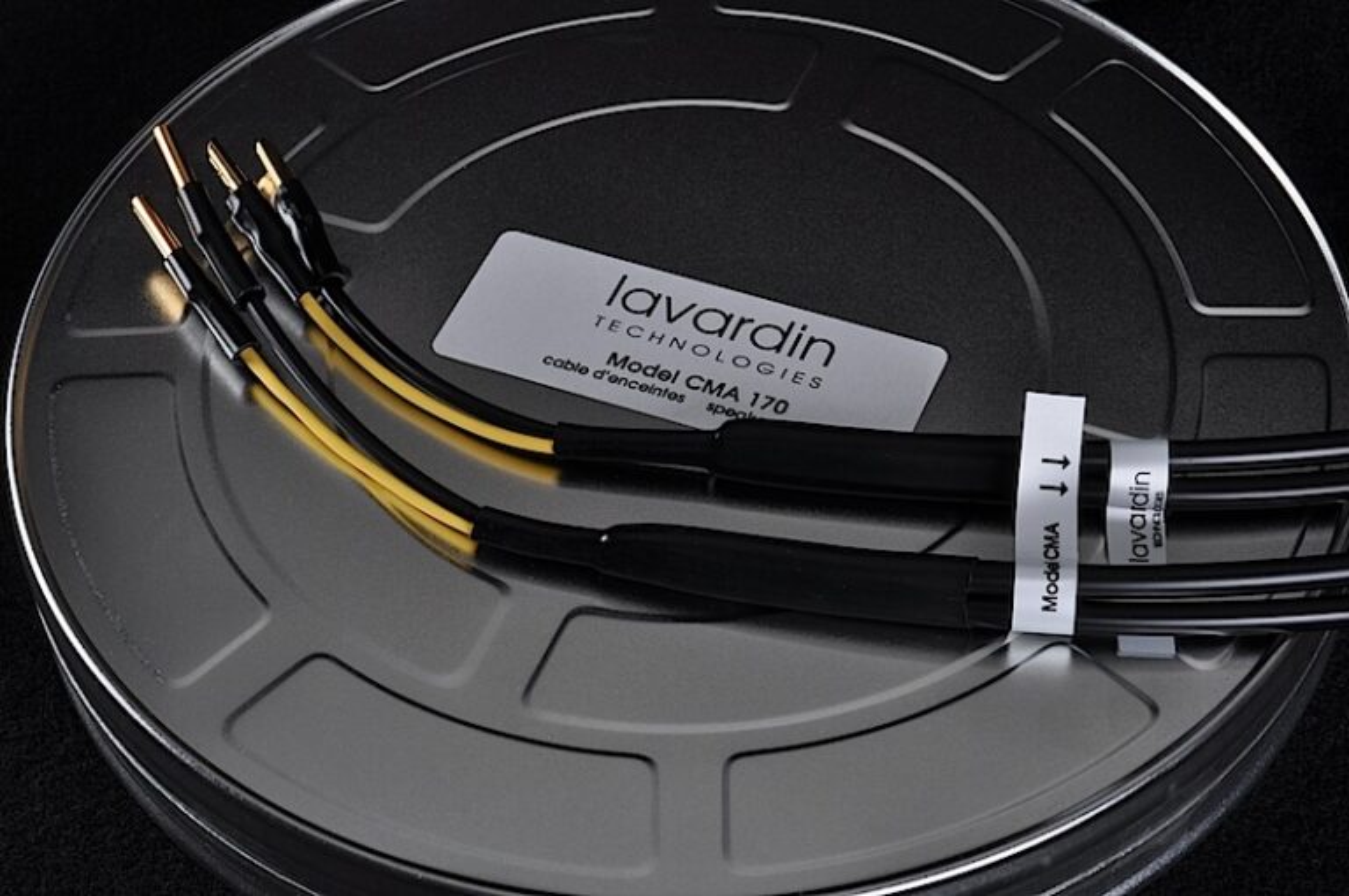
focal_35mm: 82
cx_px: 674
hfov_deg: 24.6
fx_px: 3088
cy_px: 448
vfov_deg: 16.5
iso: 200
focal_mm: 55
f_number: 20
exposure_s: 1/125
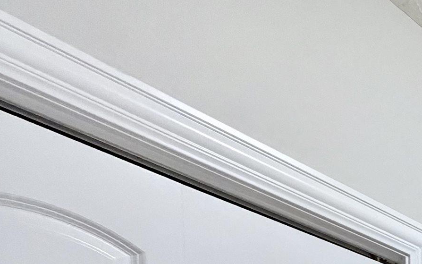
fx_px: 587
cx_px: 704
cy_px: 536
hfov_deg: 24.5
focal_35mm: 51
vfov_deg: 17.5
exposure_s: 1/120
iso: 200
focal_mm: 2.22
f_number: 2.2
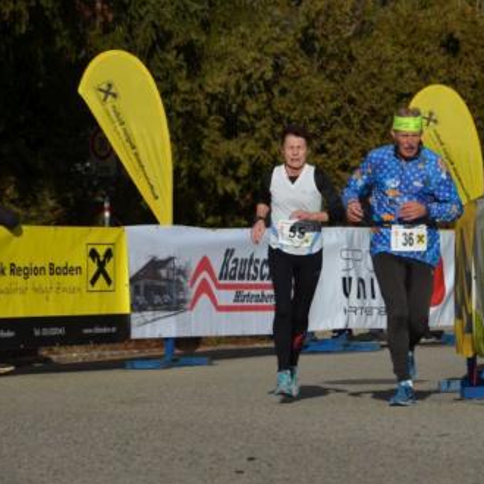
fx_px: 3206
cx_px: 339
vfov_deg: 8.6
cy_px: 242
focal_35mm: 203
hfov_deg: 8.6
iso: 360
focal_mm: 105
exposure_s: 1/2000
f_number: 8
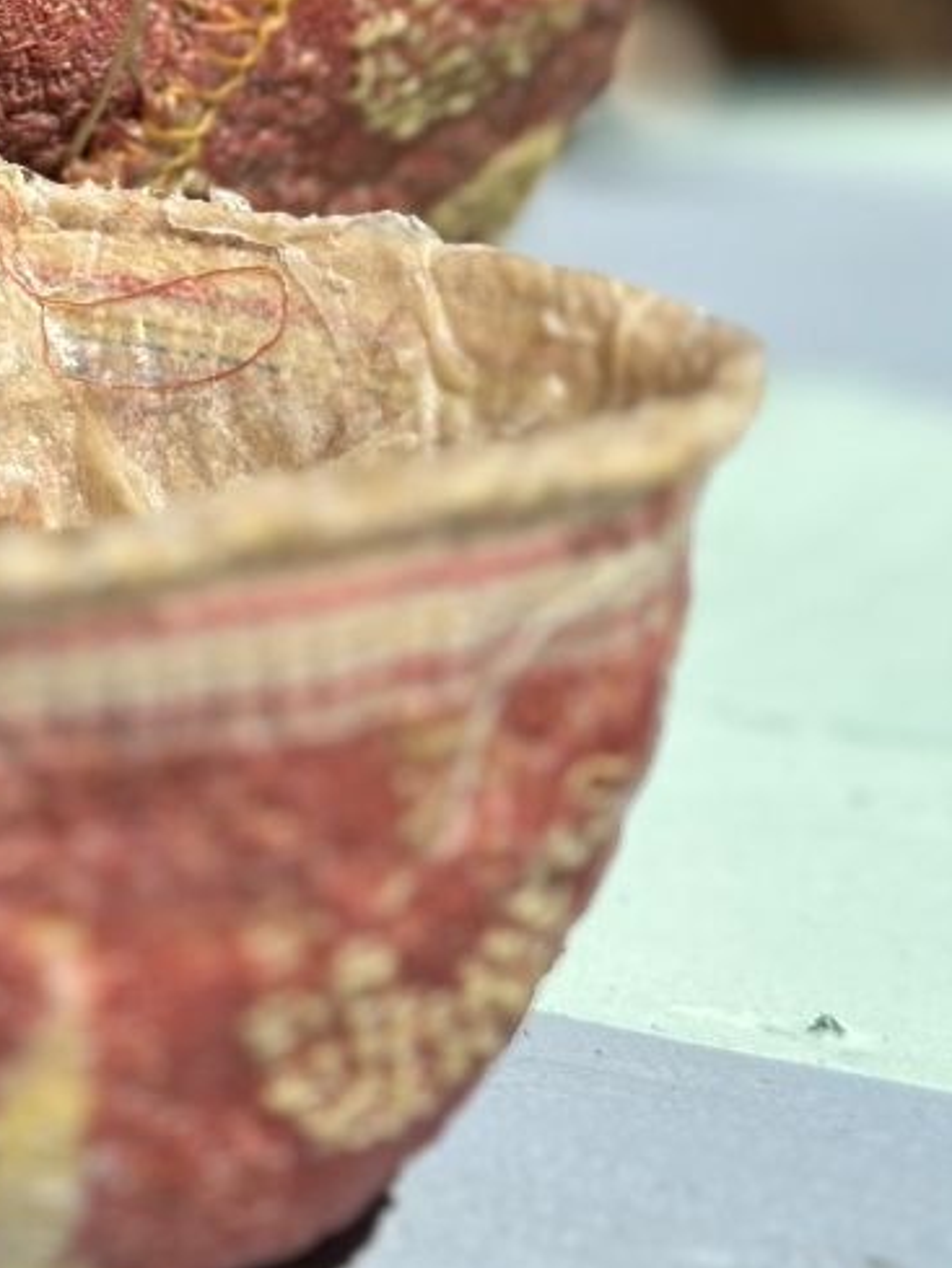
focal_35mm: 157
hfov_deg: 9.3
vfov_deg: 12.2
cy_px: -358
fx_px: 5755
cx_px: -262
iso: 100
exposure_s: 1/8197
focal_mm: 6.86
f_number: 1.78
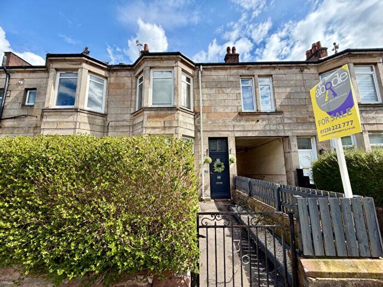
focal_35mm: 14
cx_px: 192
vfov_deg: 85.7
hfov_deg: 102.1
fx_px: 155
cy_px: 144
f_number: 2.2
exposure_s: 1/751
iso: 40
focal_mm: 2.22
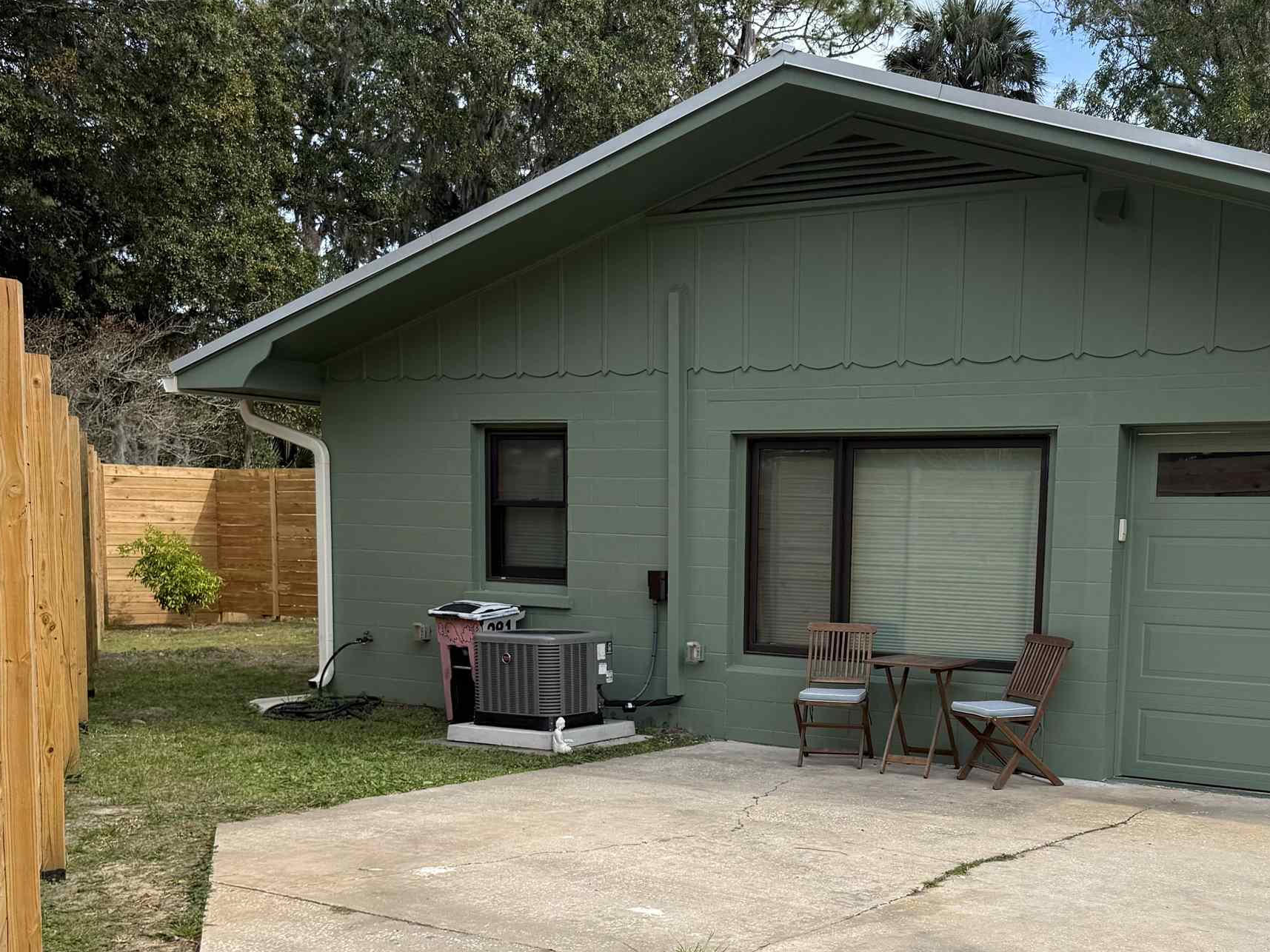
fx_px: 1577
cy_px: 721
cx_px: 847
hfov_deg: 43.2
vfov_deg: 32.9
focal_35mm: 43
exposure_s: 1/2370
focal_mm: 6.76
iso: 80
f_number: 1.78
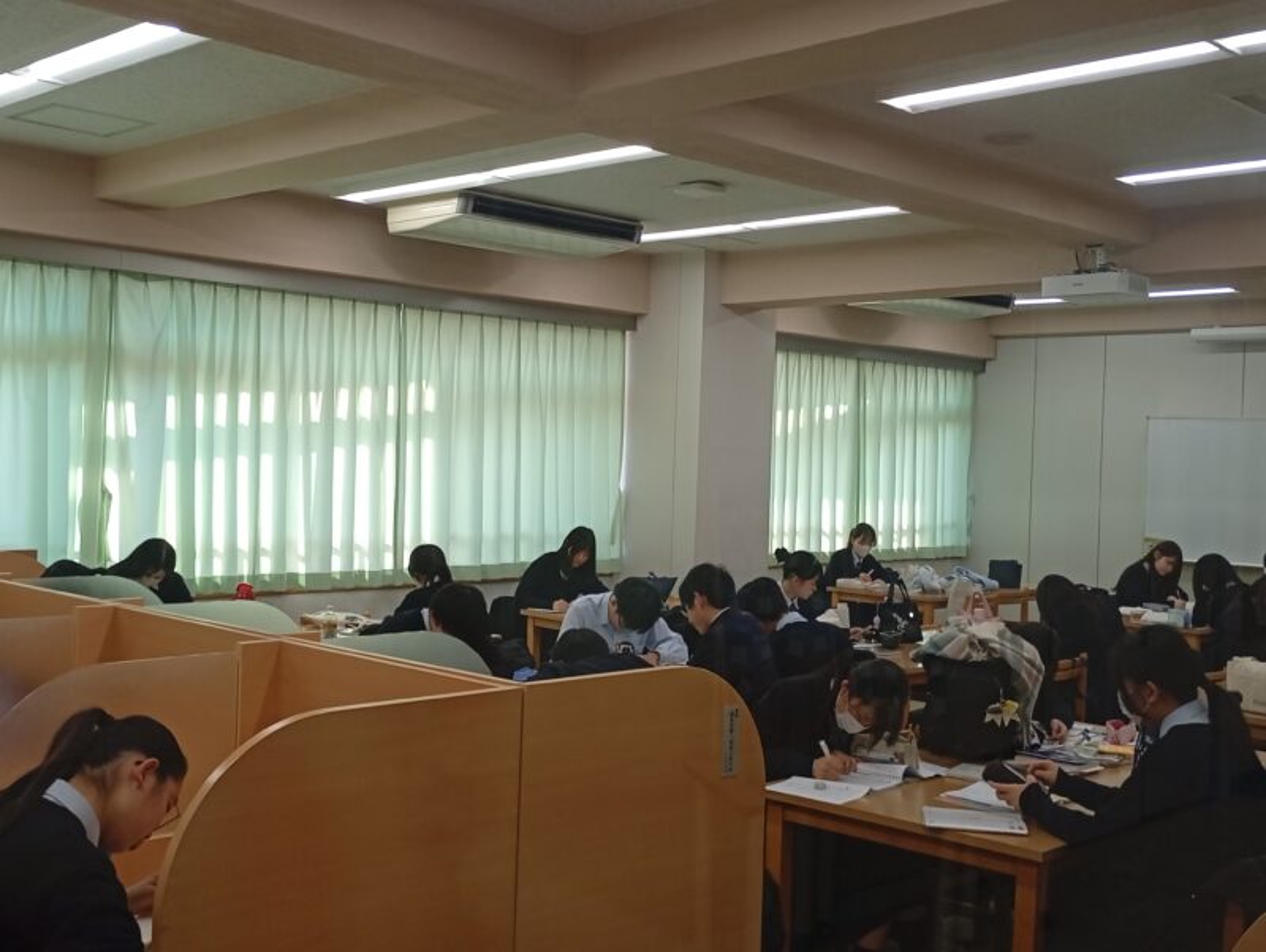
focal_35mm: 41
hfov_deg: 45.7
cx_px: 633
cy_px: 476
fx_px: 1501
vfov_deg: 35.2
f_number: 1.8
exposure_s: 1/100
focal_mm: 3.84
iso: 65
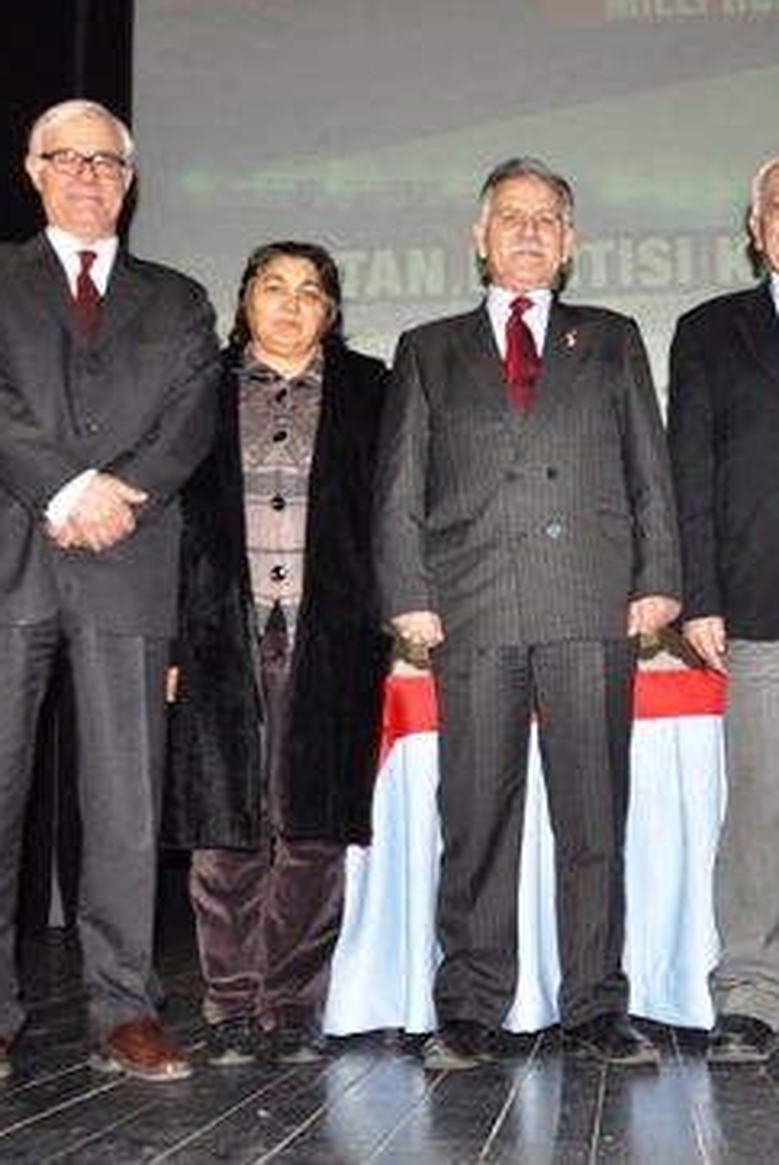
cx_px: 509
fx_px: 1547
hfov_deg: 28.1
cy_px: 584
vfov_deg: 41.3
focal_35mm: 48
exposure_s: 1/60
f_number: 3.8
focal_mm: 21
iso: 640
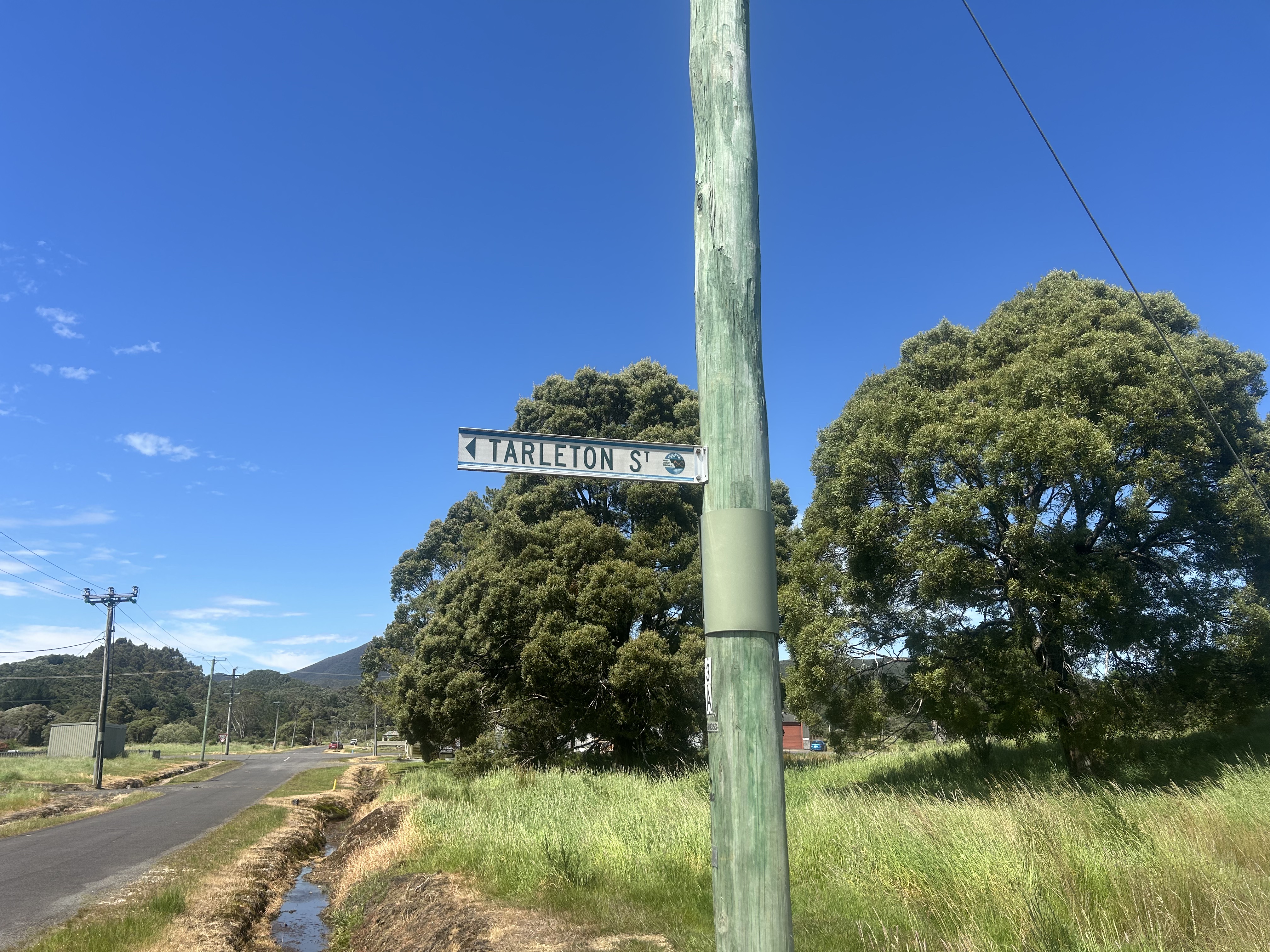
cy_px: 476
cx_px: 635
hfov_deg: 67.3
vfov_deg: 53.1
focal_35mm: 26
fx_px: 954
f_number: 1.5
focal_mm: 5.7
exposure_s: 1/3257
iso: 50
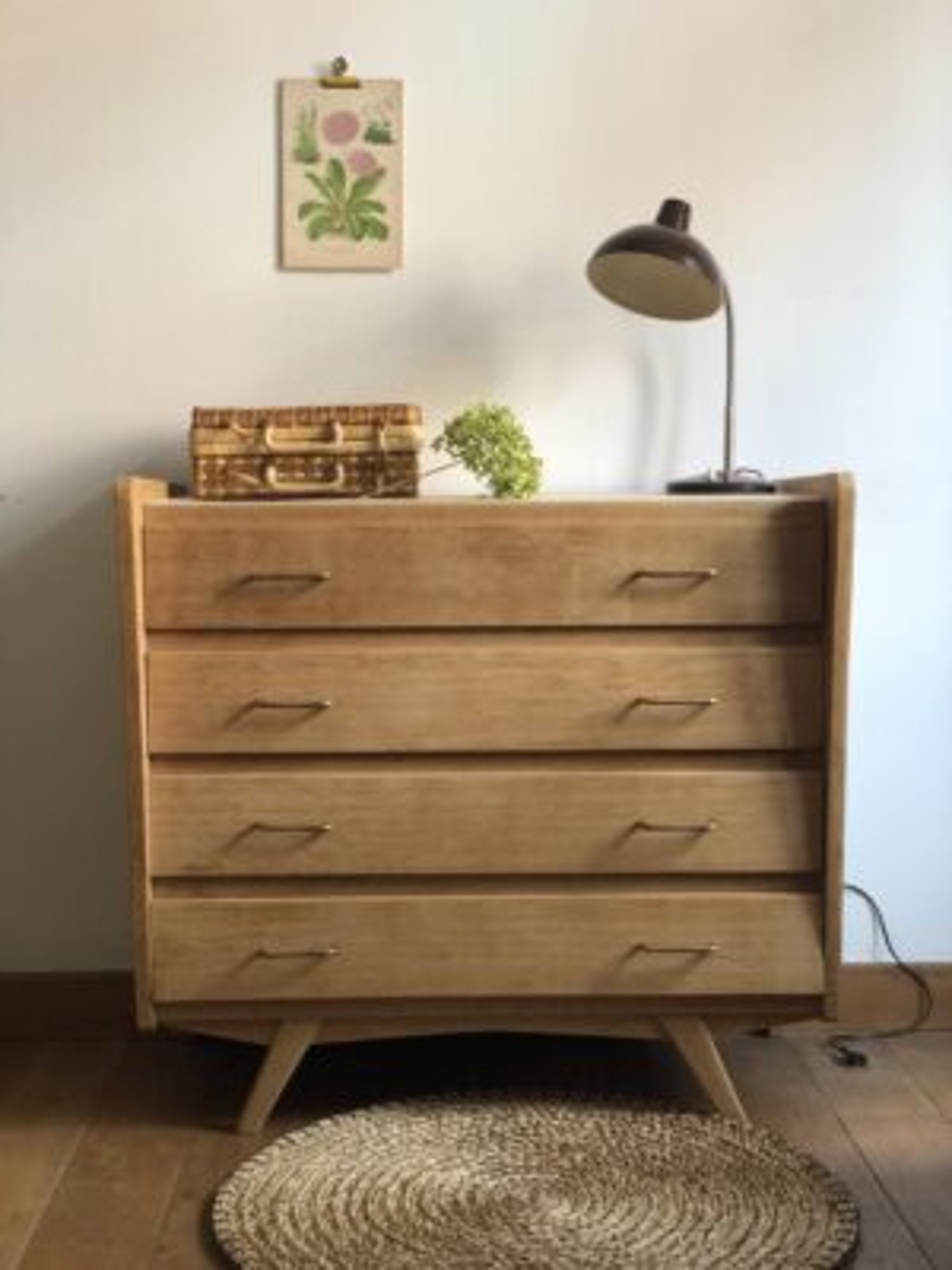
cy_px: 635
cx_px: 476
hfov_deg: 28.0
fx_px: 1907
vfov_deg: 36.8
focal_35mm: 52
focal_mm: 6
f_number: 2.4
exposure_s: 1/30
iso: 100
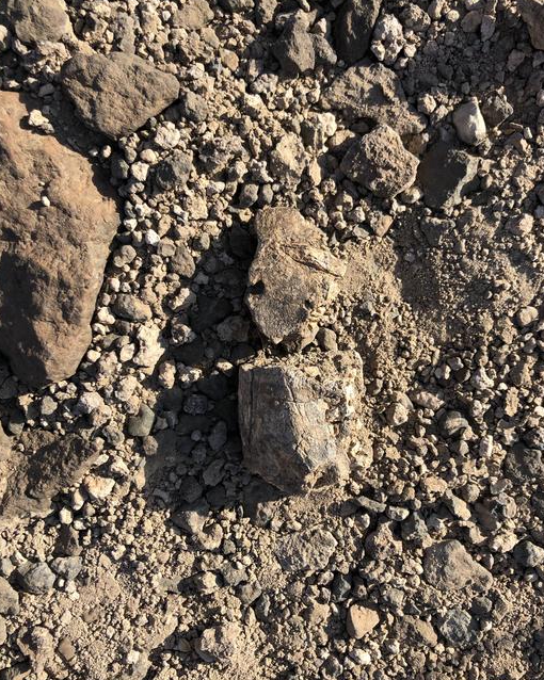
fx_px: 604
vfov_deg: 58.8
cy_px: 345
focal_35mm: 30
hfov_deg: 48.5
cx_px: 274
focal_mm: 4
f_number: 1.8
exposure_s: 1/1043
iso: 20
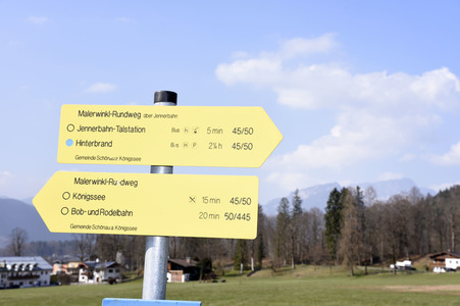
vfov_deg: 26.0
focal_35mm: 52
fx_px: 664
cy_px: 153
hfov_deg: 38.2
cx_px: 230
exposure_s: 1/160
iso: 160
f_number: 9
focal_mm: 52
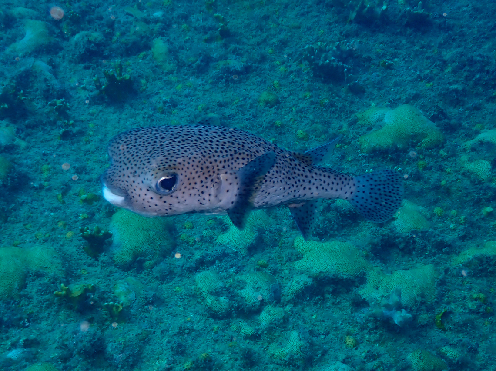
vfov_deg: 35.9
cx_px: 248
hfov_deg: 46.8
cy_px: 186
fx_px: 573
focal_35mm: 40
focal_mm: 7.34
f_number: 4
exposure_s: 1/160
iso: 100
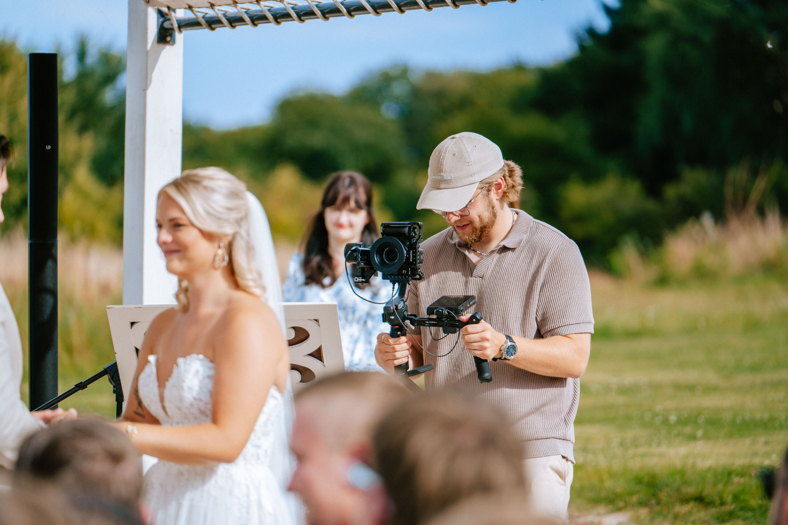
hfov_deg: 13.7
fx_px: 3283
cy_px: 262
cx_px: 394
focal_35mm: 150
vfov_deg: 9.1
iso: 100
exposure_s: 1/1600
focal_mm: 150
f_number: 2.8
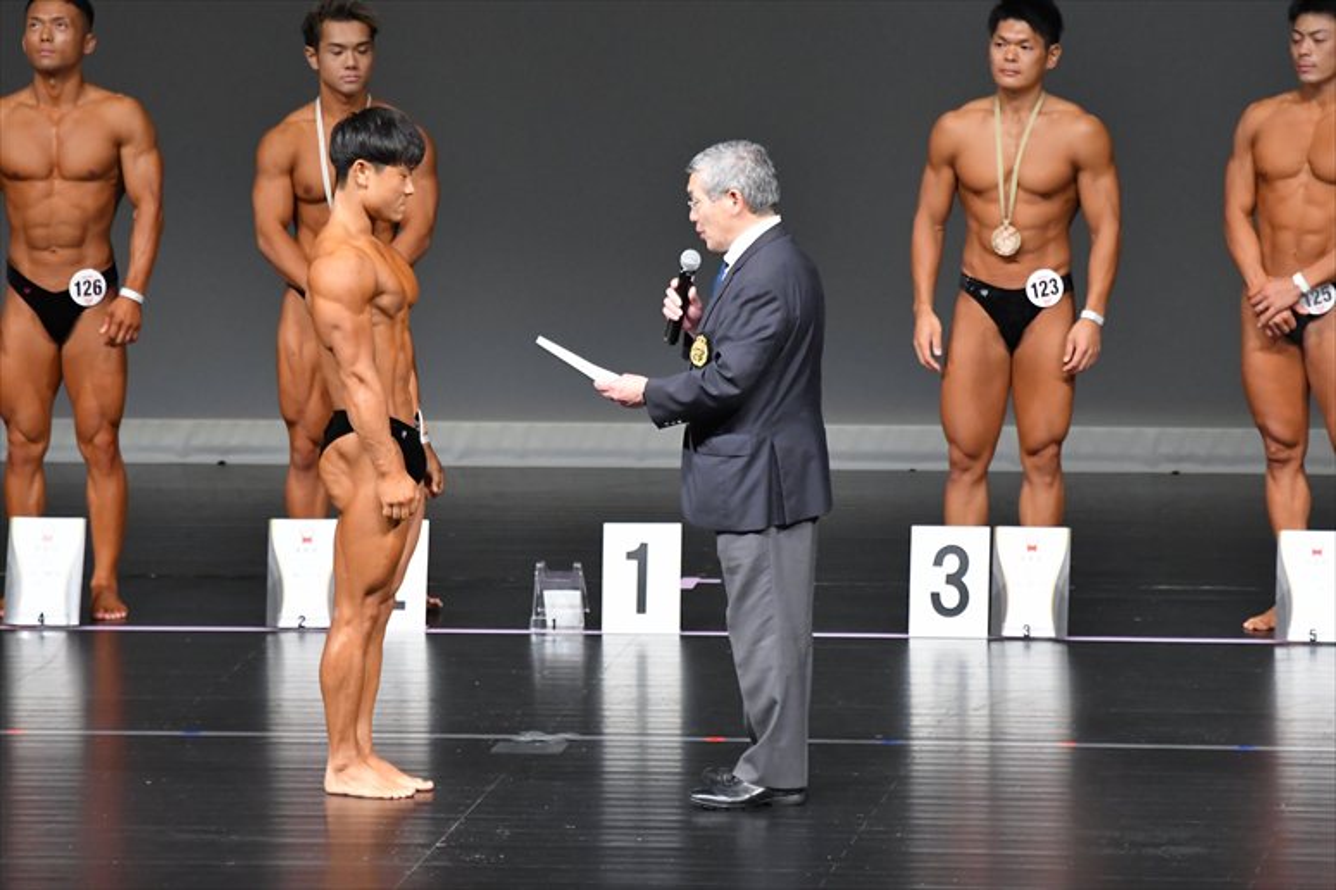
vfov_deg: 4.4
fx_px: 11684
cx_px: 668
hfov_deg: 6.5
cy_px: 445
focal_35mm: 315
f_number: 5.6
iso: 5000
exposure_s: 1/400
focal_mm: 210
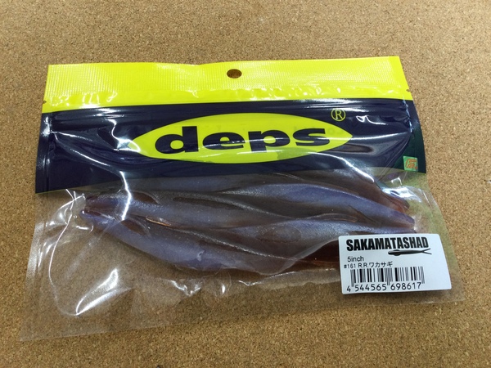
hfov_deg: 58.4
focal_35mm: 31
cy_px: 184
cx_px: 246
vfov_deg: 45.4
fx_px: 440
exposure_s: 1/30
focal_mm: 3.3
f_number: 2.4
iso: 50
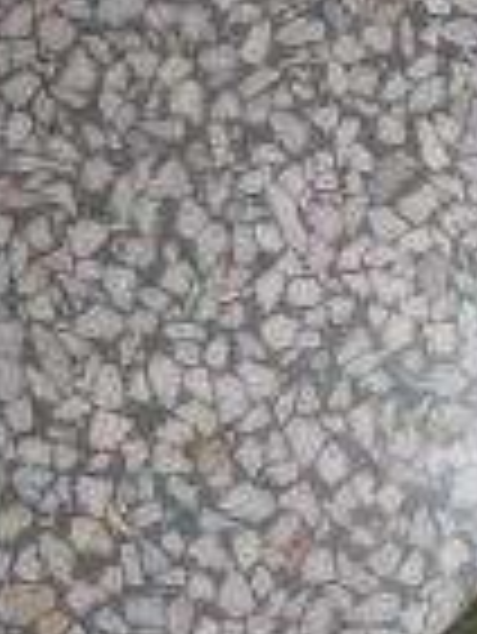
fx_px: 1743
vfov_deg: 20.6
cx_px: 670
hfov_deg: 14.7
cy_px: 355
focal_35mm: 95
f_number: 3.5
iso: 200
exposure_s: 1/30
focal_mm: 5.4
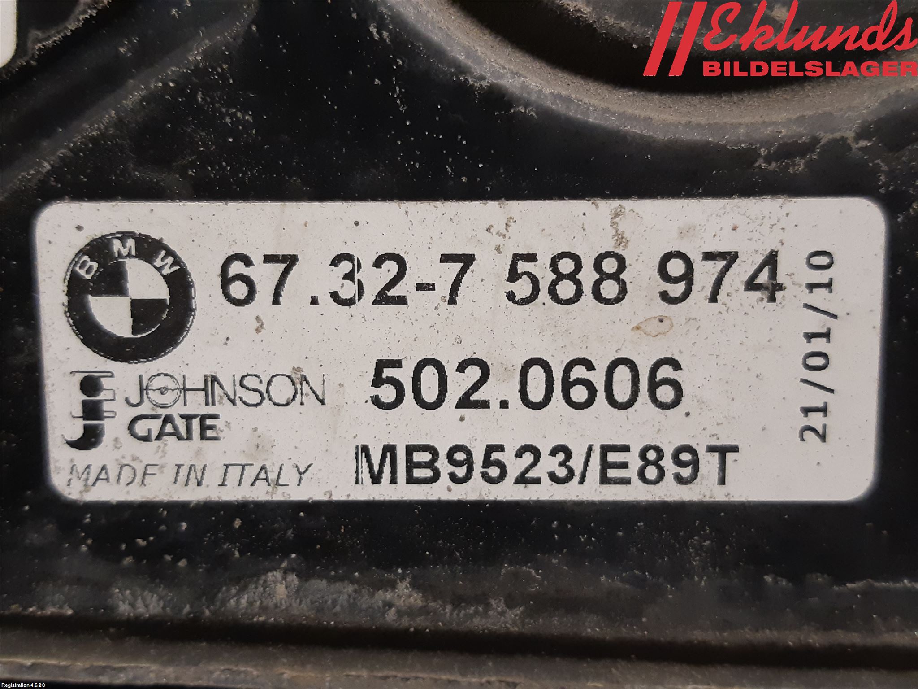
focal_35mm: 26
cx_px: 459
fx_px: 690
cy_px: 344
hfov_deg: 67.3
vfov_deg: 53.1
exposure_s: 1/50
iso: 200
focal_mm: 3.93
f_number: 1.7
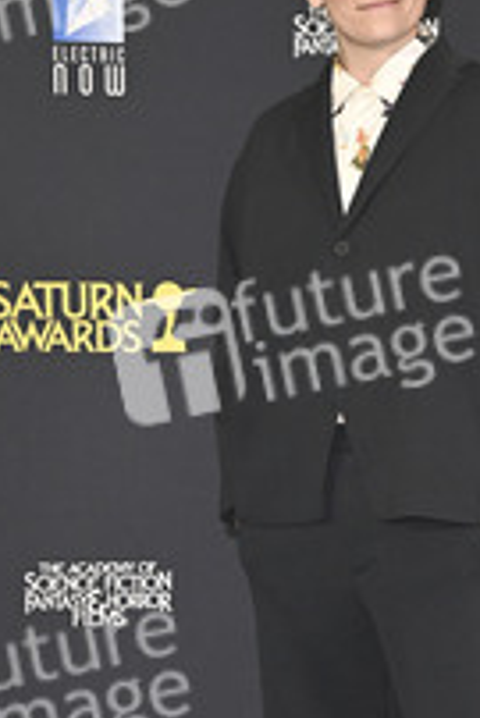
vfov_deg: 23.2
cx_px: 395
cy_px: 519
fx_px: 1737
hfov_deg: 15.6
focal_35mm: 87
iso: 2000
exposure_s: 1/320
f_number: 5
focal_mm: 44
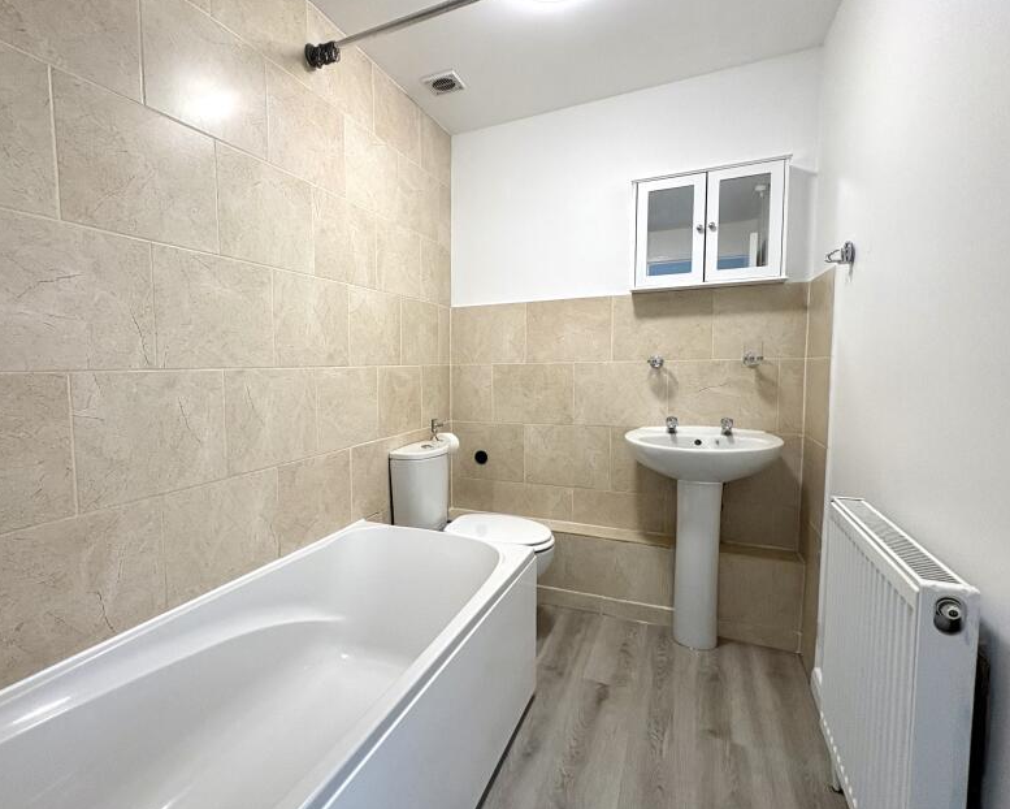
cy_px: 407
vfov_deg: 73.8
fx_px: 538
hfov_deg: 85.4
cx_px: 408
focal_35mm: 18
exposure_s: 1/50
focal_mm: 2.22
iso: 125
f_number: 2.2
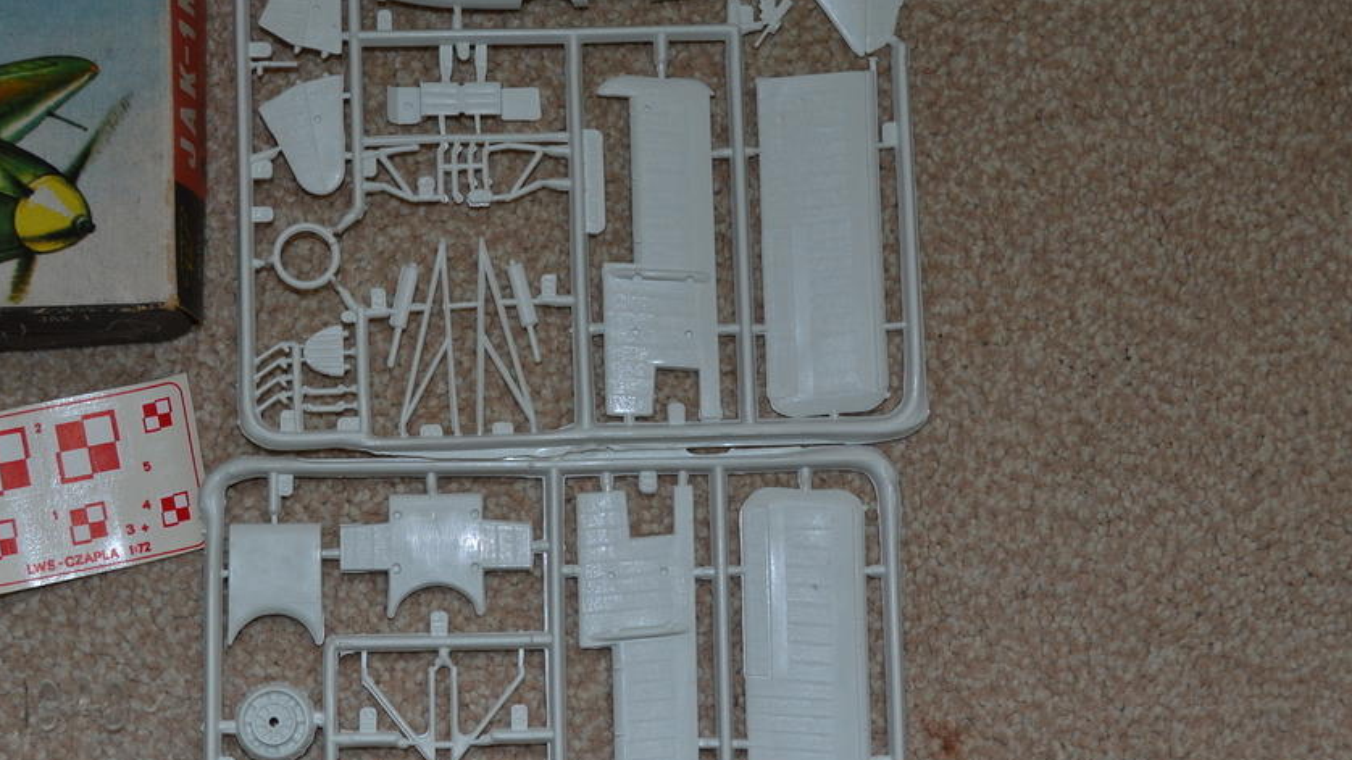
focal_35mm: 63
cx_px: 594
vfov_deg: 19.1
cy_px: 461
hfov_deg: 33.3
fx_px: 2258
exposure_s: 1/60
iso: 400
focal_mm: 28
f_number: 4.5
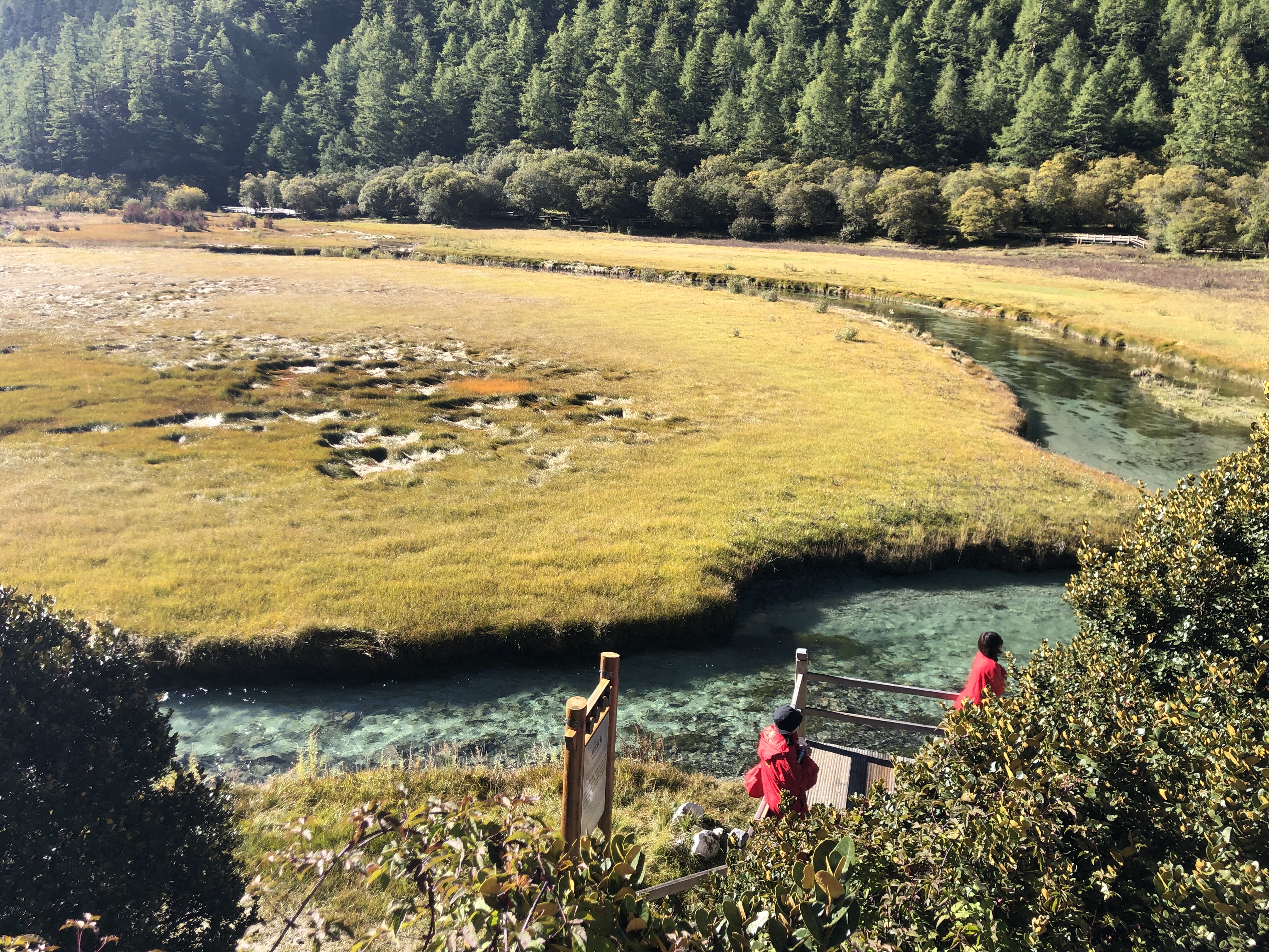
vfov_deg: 49.7
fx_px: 1026
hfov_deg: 63.4
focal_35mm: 28
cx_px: 634
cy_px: 476
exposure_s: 1/592
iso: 20
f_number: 1.8
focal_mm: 4
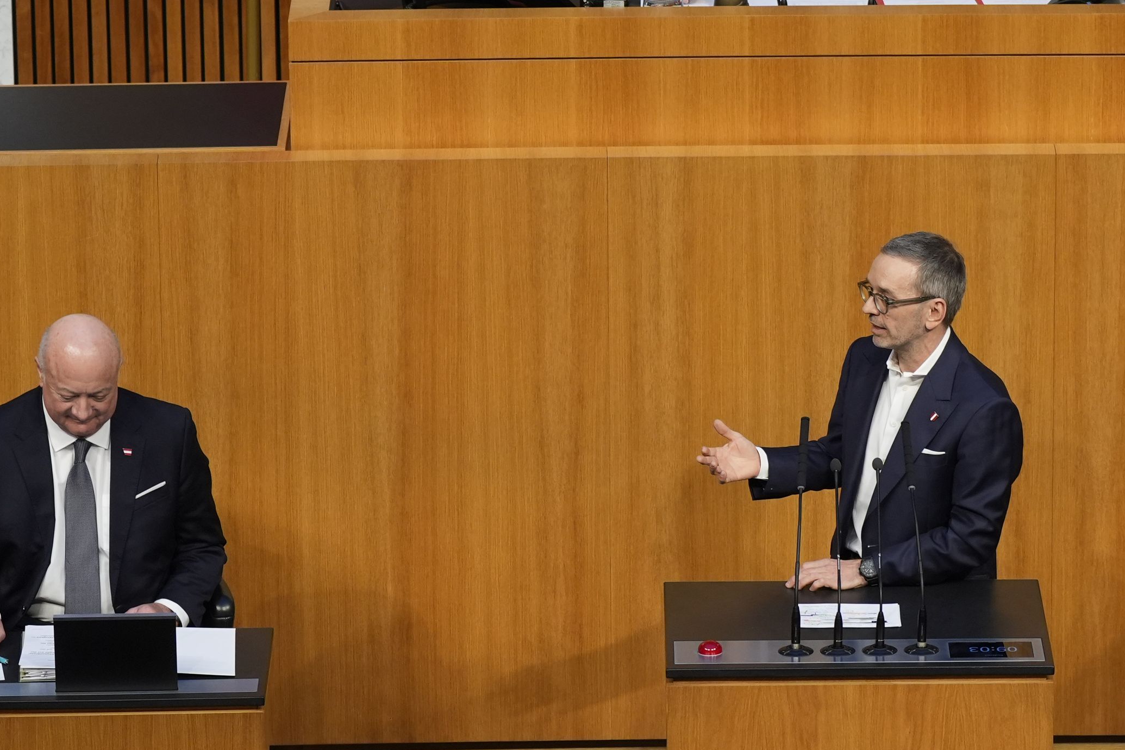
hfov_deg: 9.0
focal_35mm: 228
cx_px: 718
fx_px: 7124
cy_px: 246
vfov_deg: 6.0
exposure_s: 1/160
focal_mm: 118
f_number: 5
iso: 1250
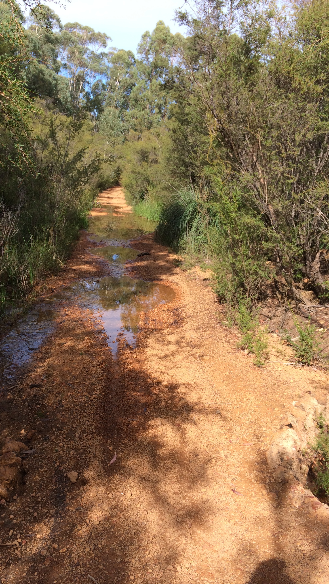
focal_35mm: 33
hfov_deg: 35.4
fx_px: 512
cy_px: 294
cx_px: 120
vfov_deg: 59.5
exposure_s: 1/892
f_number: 2.2
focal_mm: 4.12
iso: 32
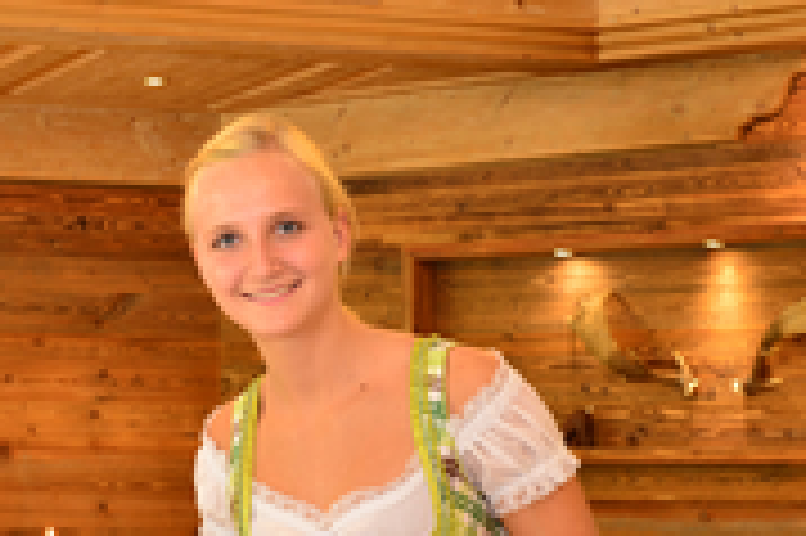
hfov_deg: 16.9
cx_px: 338
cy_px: 554
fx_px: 2707
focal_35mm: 121
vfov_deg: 11.2
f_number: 8
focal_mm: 45
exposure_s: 1/2
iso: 100
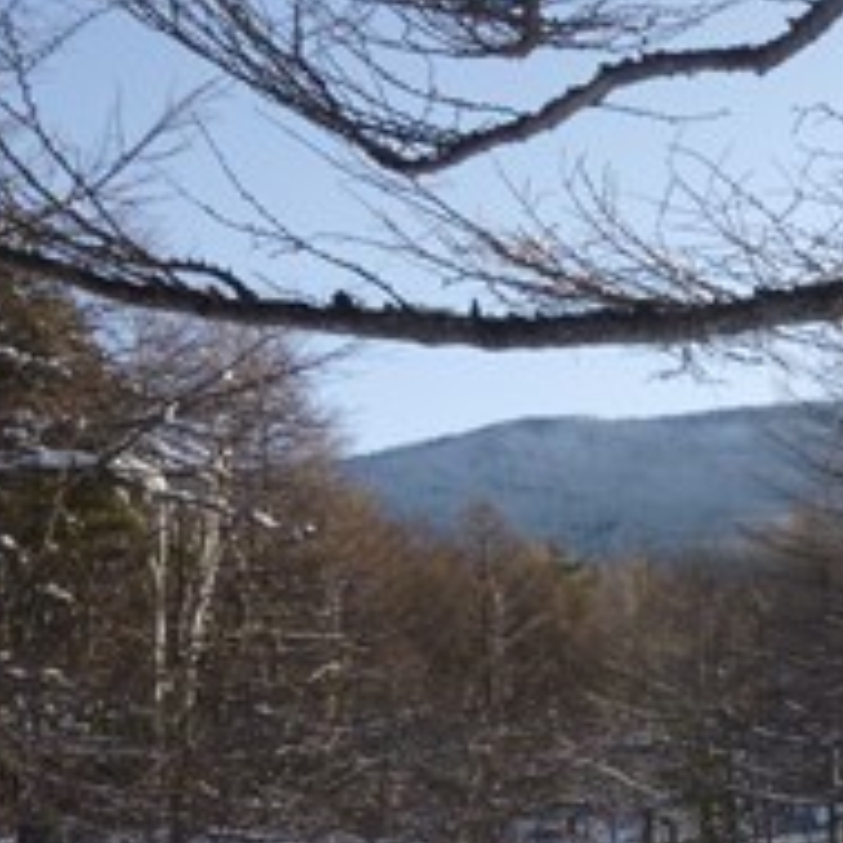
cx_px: 1004
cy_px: 1021
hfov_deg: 21.5
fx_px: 2066
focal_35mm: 75
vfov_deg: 21.4
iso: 100
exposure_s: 1/500
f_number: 3.1
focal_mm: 4.5
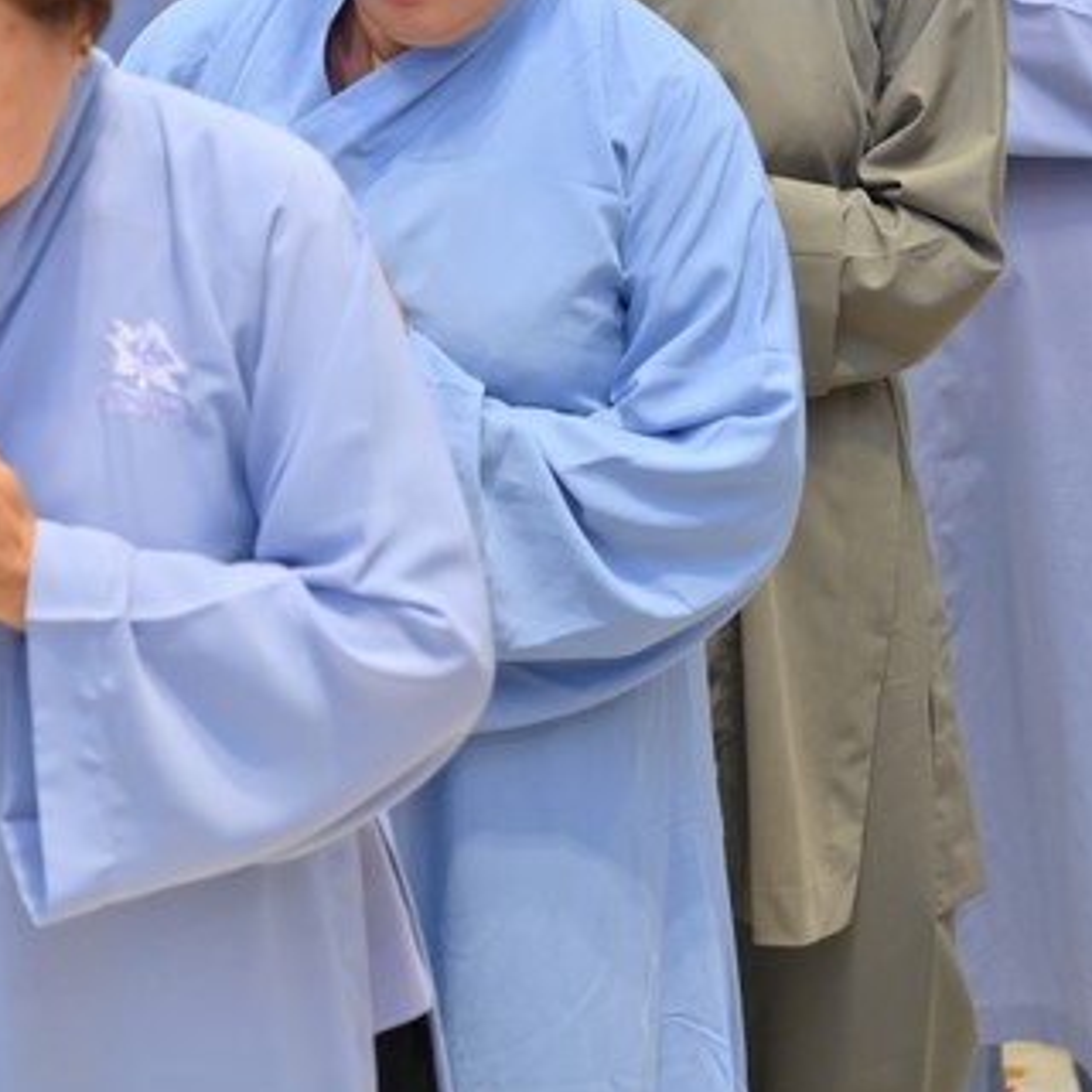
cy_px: 61
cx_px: 479
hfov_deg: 8.5
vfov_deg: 8.4
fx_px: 7388
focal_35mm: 207
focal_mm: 120
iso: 1250
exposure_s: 1/100
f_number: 4.5
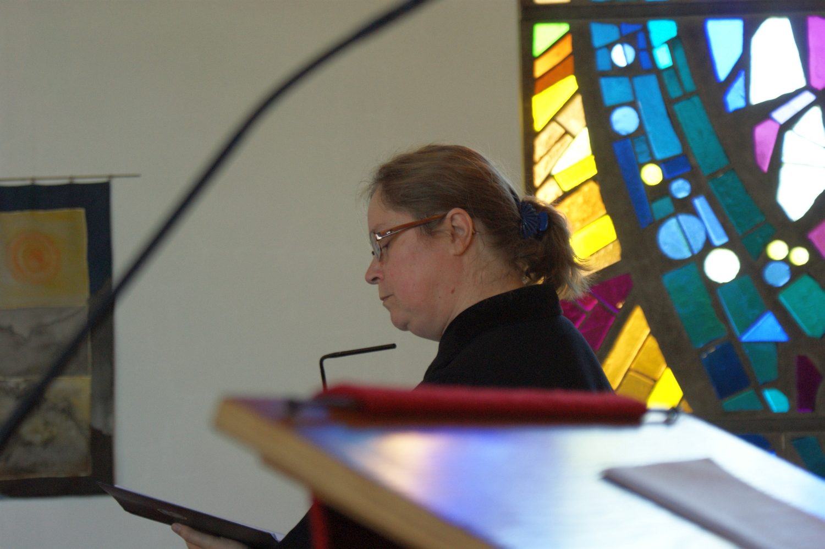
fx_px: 2405
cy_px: 274
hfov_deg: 19.5
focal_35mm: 105
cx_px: 412
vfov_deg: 13.0
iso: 400
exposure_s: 1/40
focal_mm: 70
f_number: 5.6
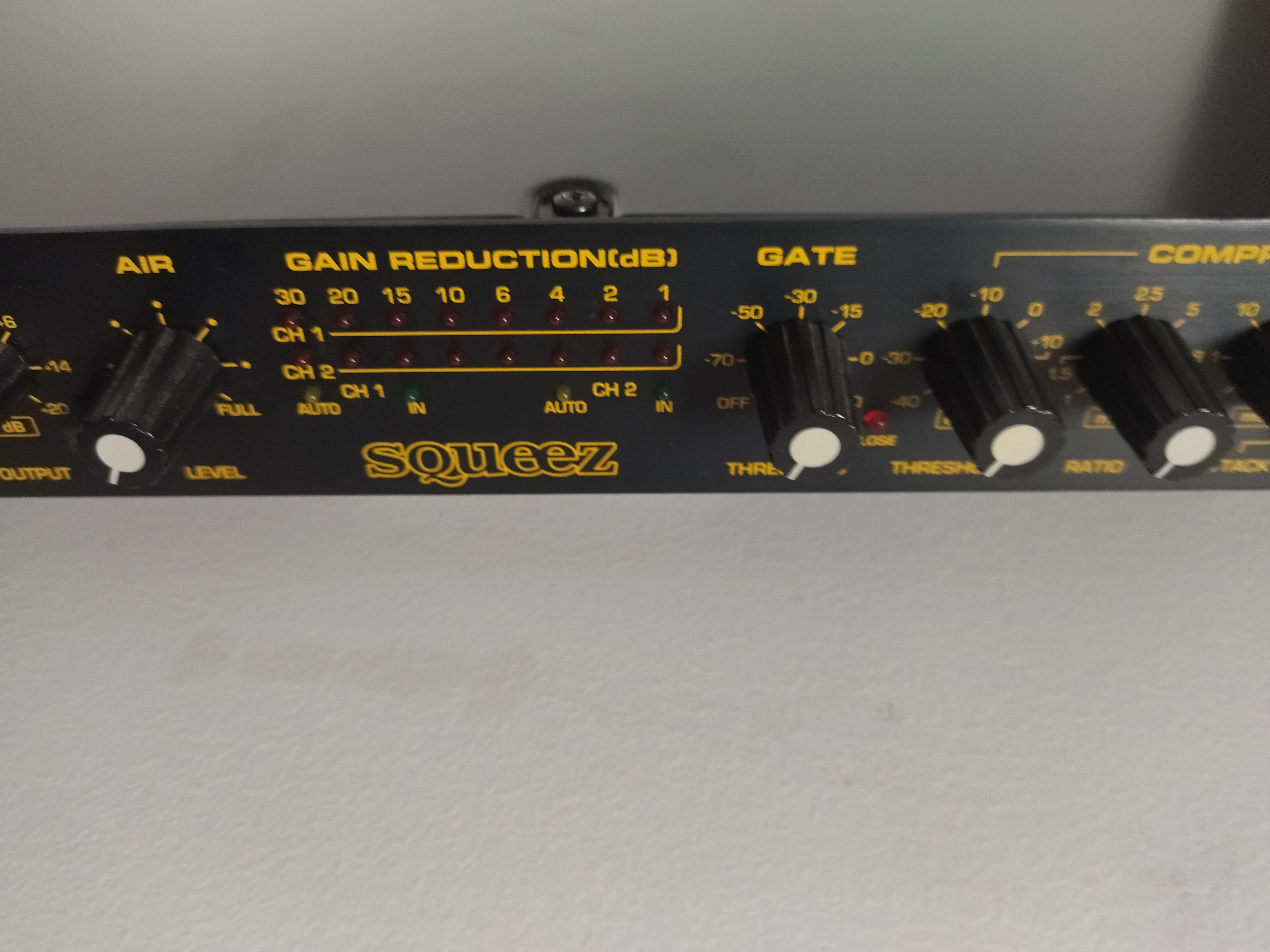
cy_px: 476
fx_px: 991
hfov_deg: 65.3
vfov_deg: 51.4
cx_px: 635
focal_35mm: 27
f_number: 1.79
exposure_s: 1/30
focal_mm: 4.74
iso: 241
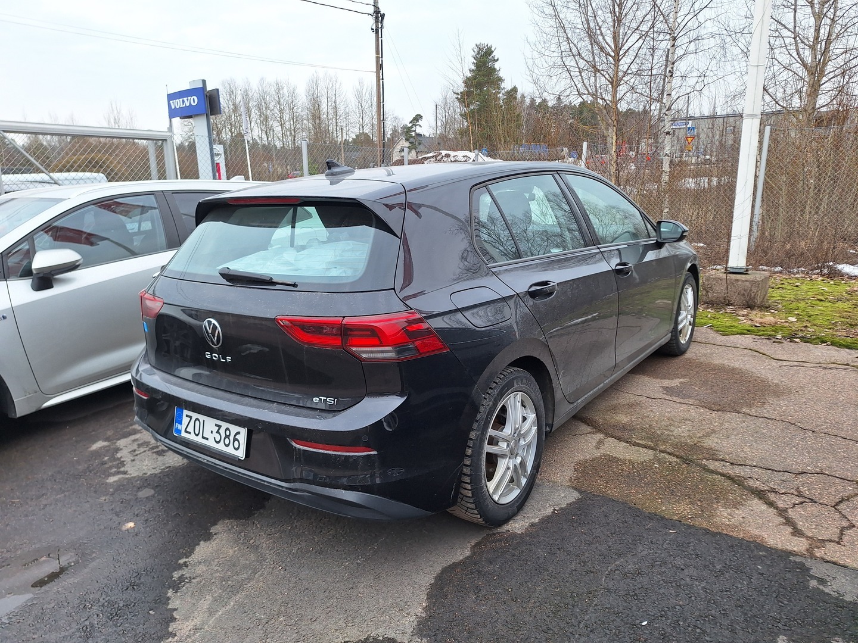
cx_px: 429
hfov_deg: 73.9
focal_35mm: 23
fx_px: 570
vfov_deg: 58.9
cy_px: 322
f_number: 1.8
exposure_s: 1/207
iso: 40
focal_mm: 5.54
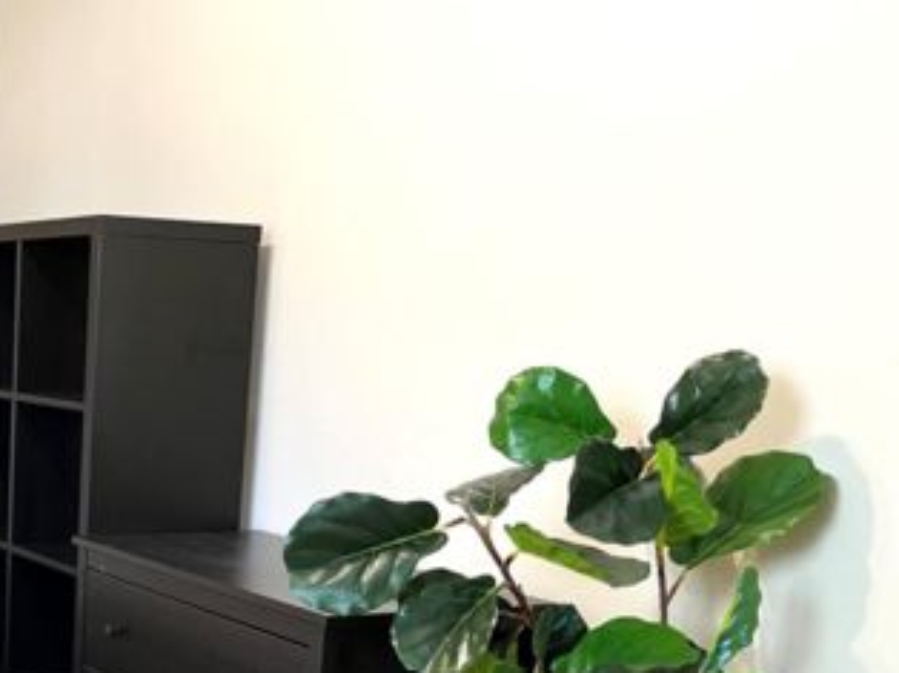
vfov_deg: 26.3
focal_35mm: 53
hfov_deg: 33.3
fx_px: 1375
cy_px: 641
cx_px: 14
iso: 160
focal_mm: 5.1
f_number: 1.6
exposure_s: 1/60
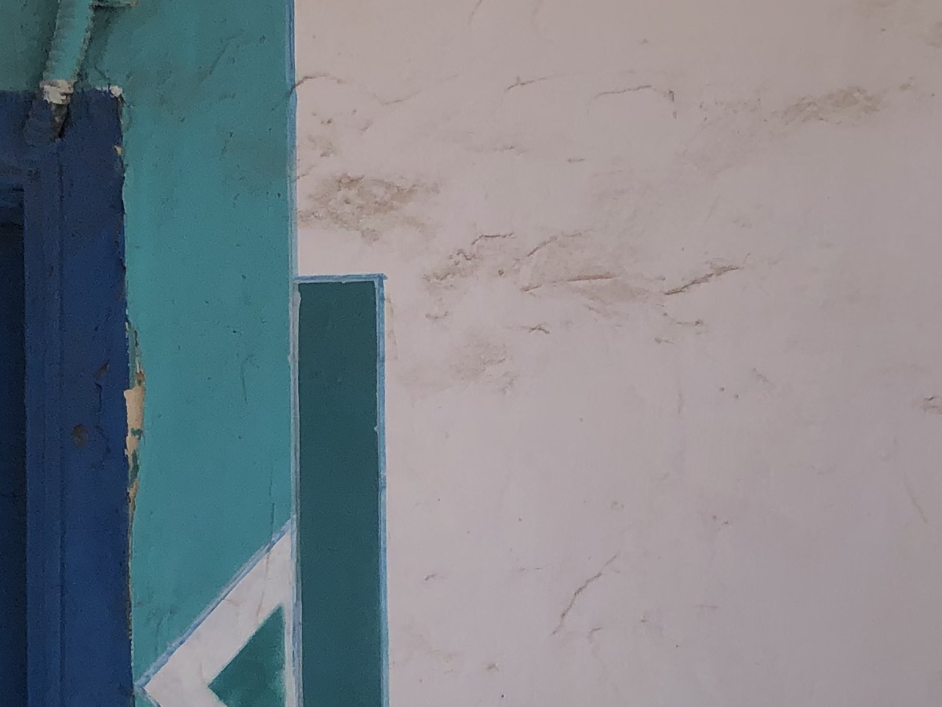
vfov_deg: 15.1
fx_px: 2558
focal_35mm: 94
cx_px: 297
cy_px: 880
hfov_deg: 20.8
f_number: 1.8
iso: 20
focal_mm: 4
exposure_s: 1/1230
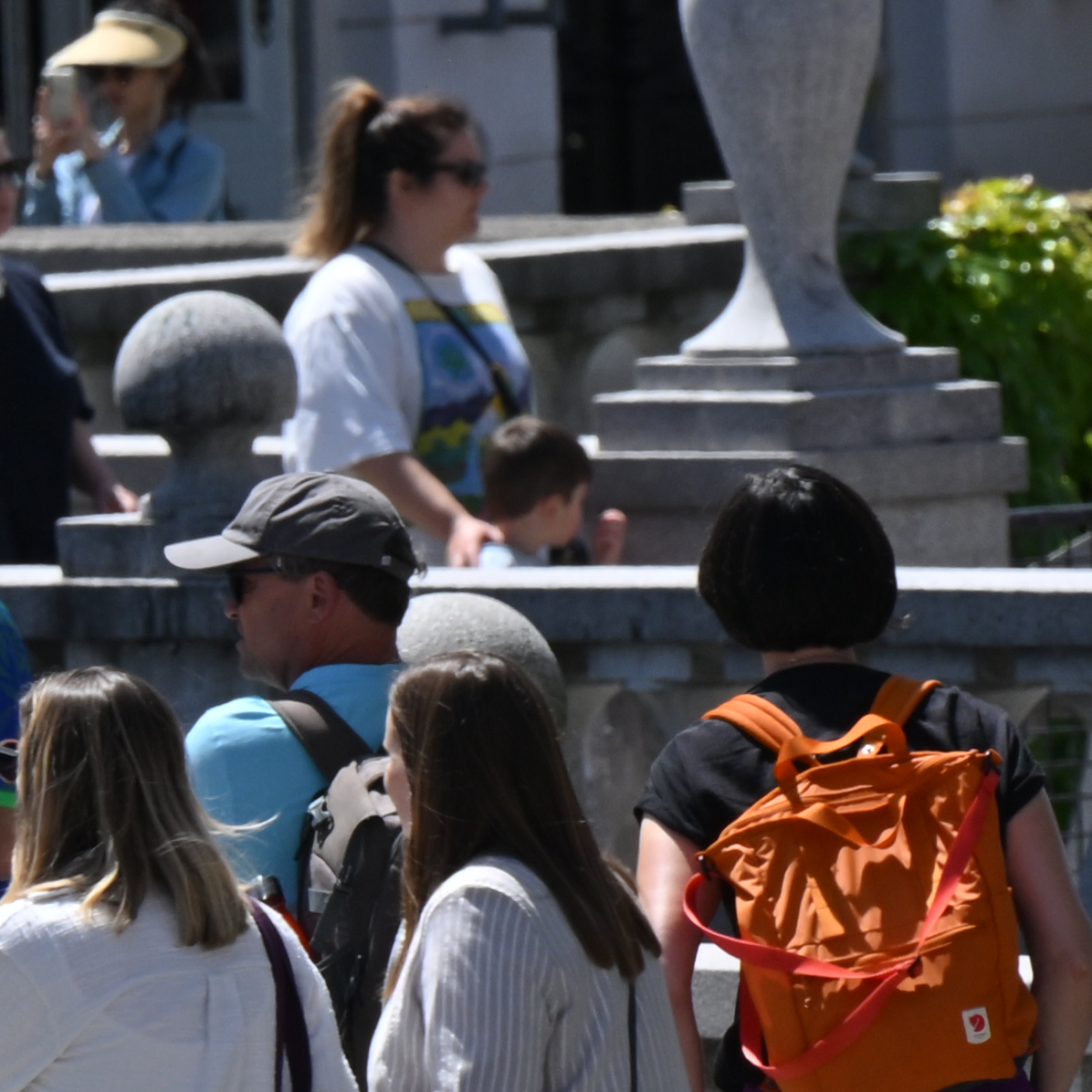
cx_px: 3099
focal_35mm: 1173
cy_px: 1917
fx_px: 41865
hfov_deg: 1.5
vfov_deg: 1.5
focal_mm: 200
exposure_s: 1/400
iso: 125
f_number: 9
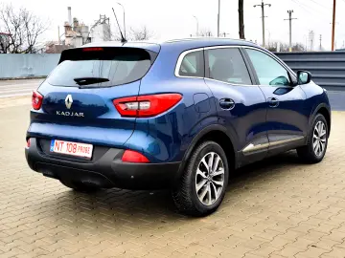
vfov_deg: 31.5
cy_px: 129
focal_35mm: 46
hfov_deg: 41.2
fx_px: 458
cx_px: 172
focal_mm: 6.14
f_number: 1.65
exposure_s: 1/148
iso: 50
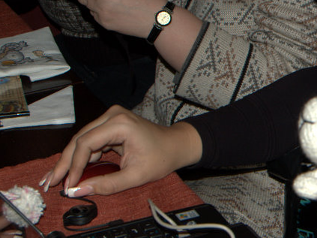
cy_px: 59
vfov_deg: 12.8
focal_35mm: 115
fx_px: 1053
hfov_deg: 16.3
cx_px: 401
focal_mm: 26
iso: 200
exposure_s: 1/125
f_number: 5.6
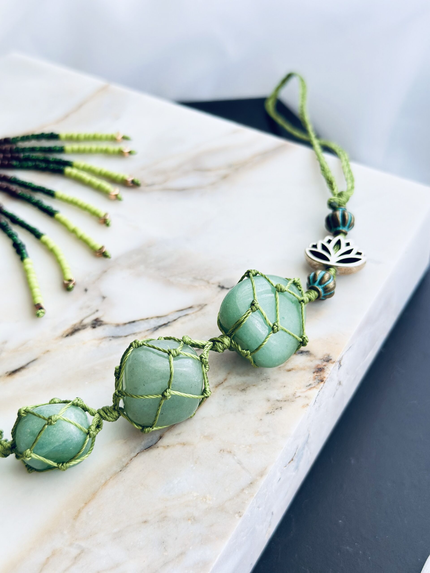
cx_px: 215
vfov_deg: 39.7
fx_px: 795
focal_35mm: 48
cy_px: 286
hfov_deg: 30.3
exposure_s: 1/155
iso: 80
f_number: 1.78
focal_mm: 6.86
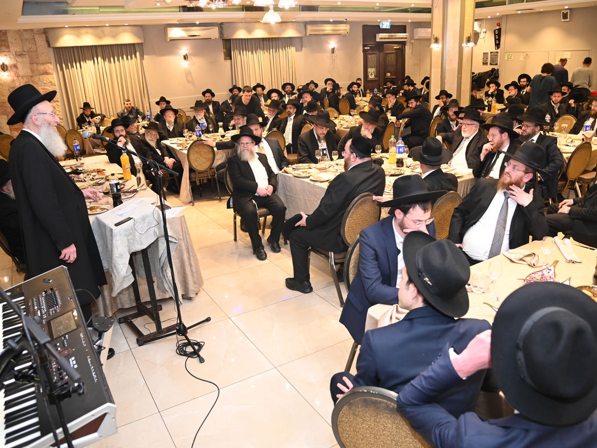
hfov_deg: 65.3
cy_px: 225
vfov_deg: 51.4
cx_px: 301
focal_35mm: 27
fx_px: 466
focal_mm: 24
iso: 2500
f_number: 4
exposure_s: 1/125
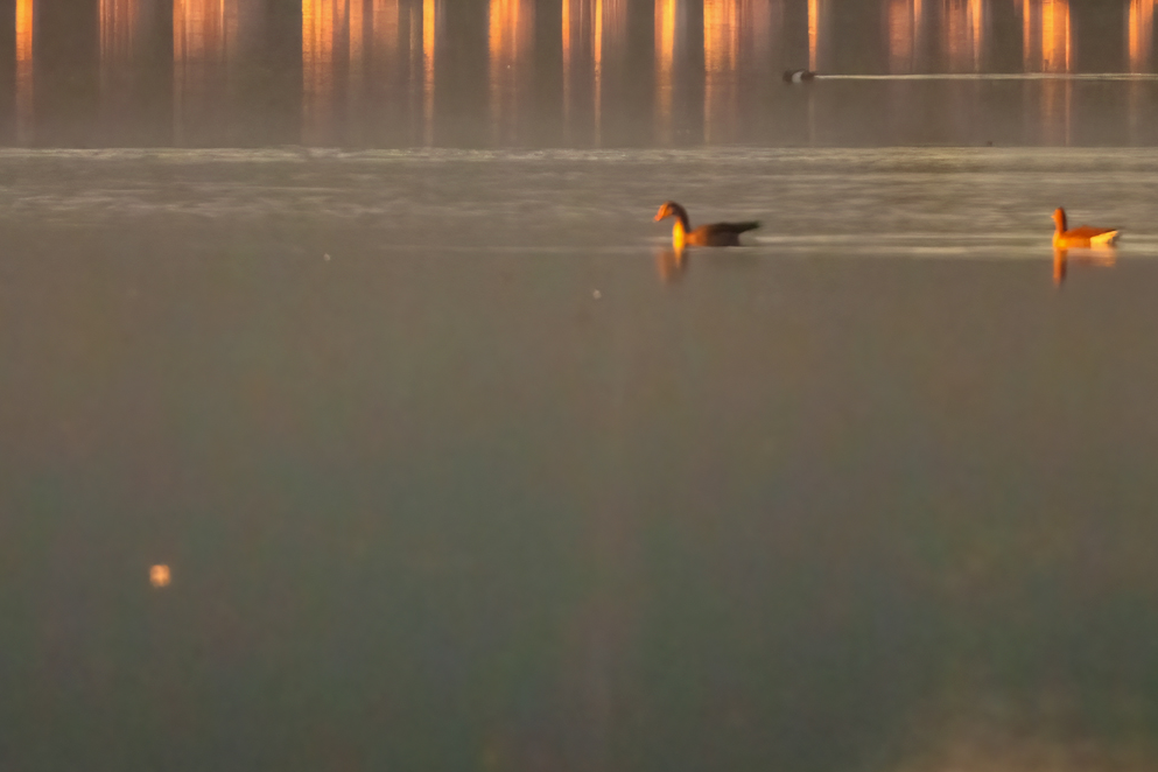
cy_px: 157
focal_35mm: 1450
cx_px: 98
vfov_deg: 0.9
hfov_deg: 1.4
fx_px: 46638
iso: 3200
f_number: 6.3
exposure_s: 1/2000
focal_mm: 600
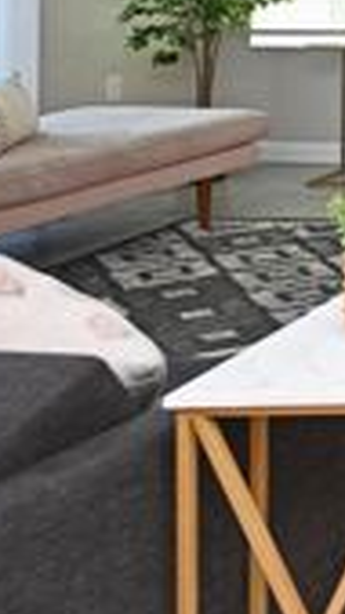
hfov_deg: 11.2
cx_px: 1055
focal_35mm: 61
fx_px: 993
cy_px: -78
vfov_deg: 30.4
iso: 280
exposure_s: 1/60
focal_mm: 14
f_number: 4
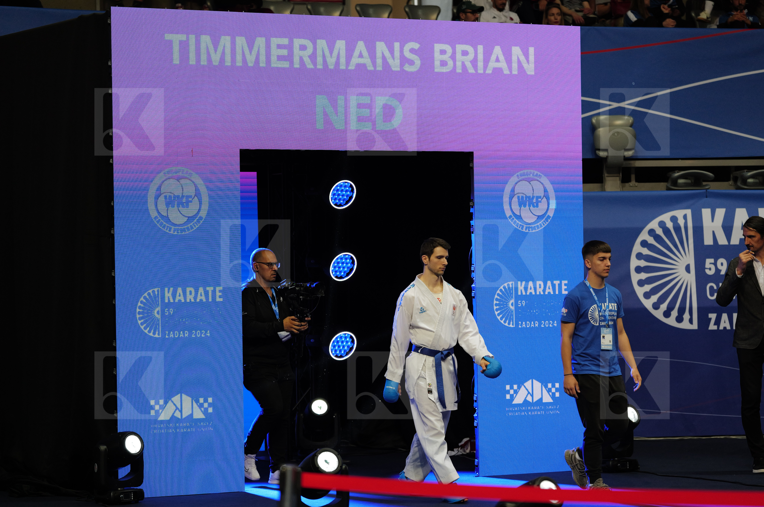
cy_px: 254
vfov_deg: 12.1
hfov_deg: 18.1
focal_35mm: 113
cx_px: 382
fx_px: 2394
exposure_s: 1/1000
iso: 2500
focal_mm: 113
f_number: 2.8
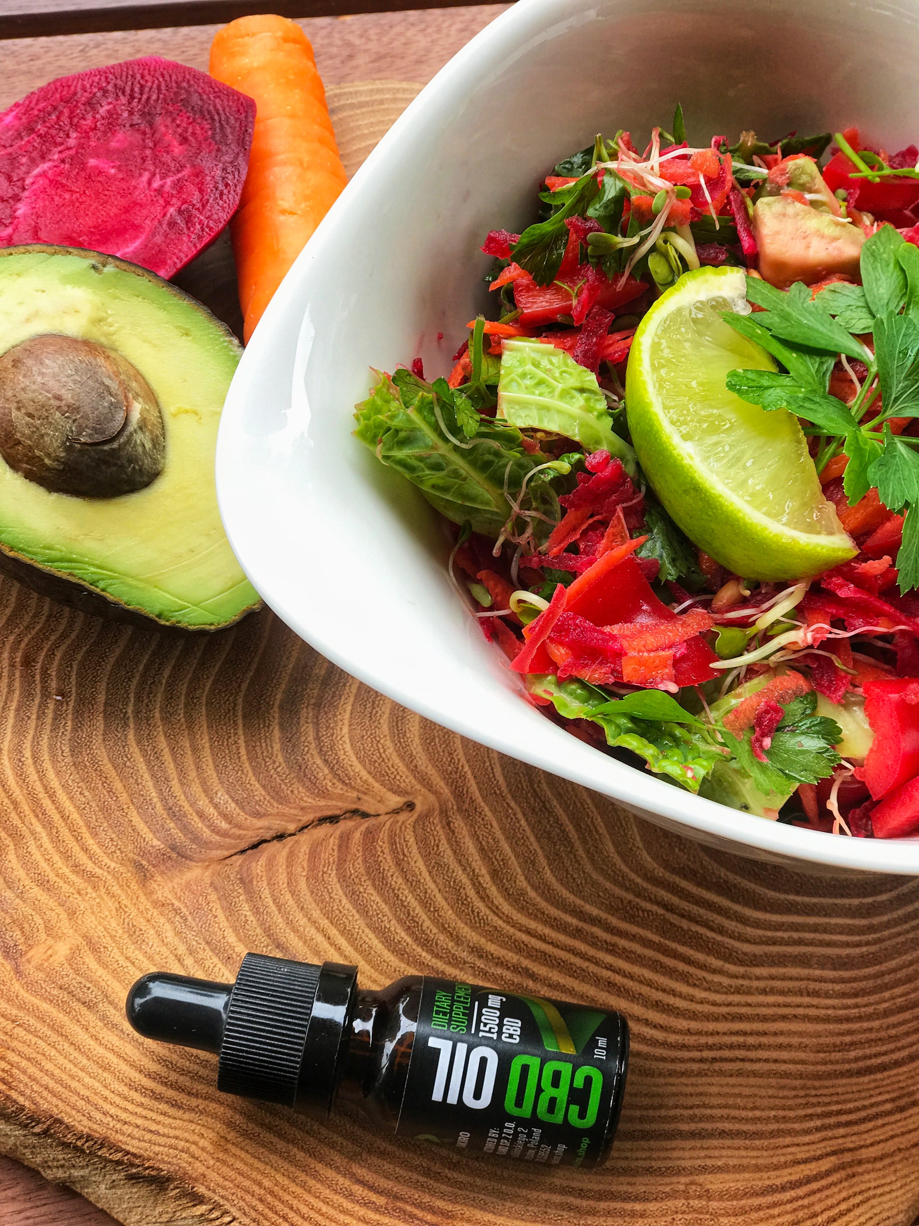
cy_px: 613
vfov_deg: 33.8
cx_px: 460
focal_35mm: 57
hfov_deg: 25.7
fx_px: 2018
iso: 25
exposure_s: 1/100
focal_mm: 6.6
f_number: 2.8
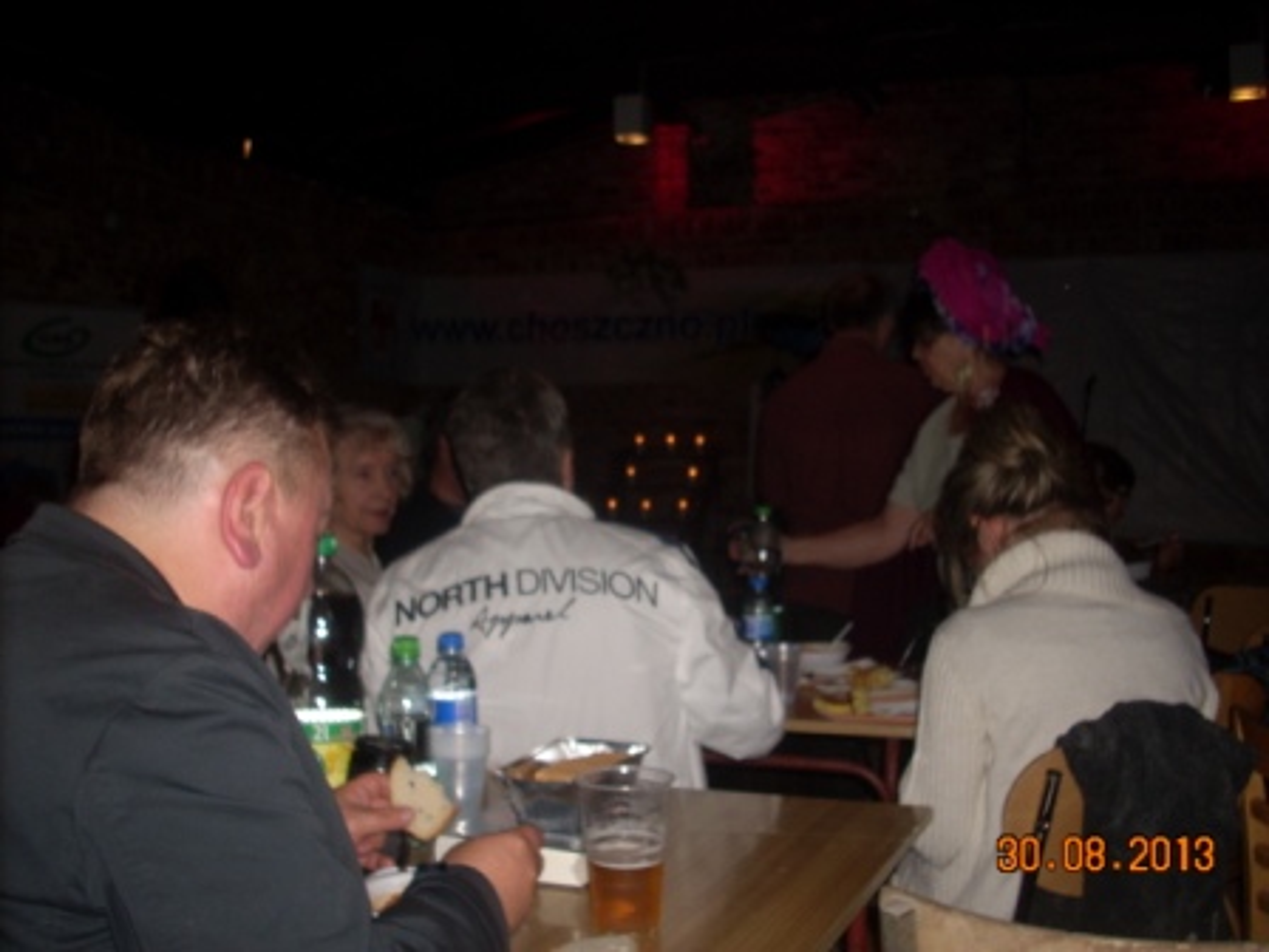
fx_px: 1356
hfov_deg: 50.1
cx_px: 634
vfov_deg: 38.7
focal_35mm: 37
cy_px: 476
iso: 64
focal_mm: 6.2
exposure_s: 1/60
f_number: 2.8
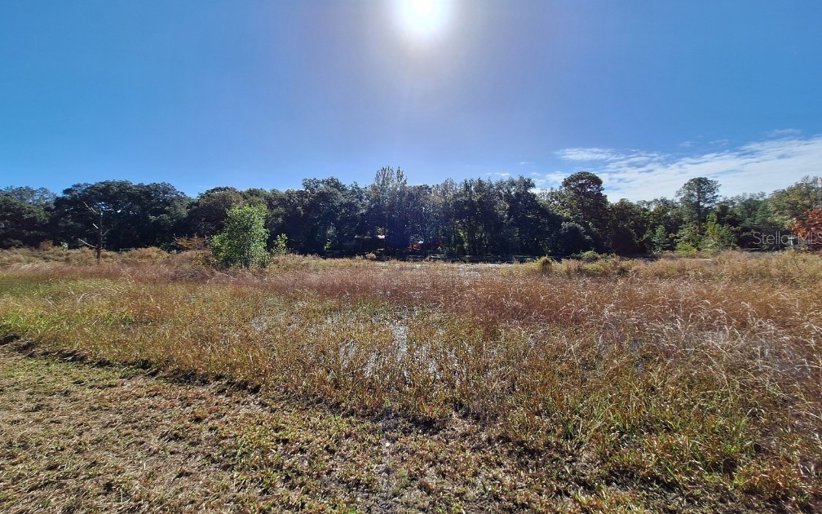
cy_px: 237
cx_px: 412
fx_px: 314
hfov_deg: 105.3
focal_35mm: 14
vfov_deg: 78.5
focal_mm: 1.74
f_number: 2.2
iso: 40
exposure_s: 1/3922
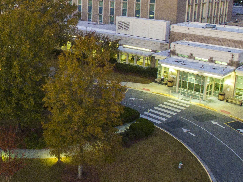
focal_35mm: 47
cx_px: 29
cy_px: 57
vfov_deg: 30.6
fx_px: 330
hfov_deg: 38.0
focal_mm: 3.61
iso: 750
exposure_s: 1/8
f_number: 2.8
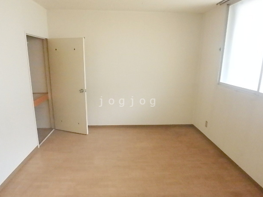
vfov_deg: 61.1
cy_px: 102
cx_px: 128
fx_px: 167
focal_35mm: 22
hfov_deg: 76.4
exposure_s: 1/20
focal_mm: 3.7
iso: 1600
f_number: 3.5
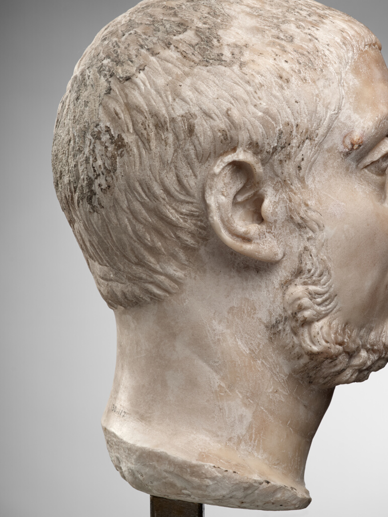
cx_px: 239
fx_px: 1225
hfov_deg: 18.0
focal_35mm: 82
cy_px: 256
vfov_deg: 23.8
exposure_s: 1/125
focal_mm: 80
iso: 200
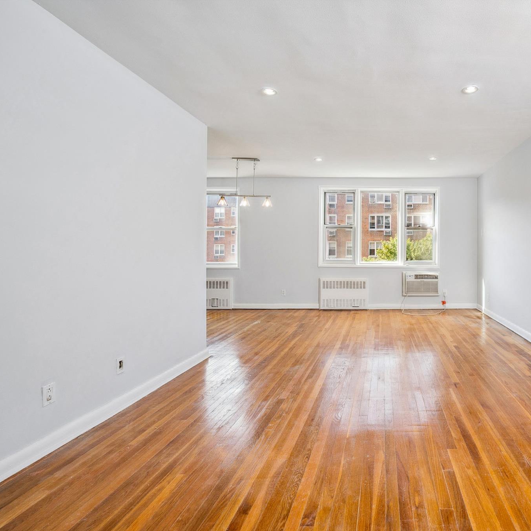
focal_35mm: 18
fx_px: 312
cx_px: 386
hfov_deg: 75.9
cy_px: 266
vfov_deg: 80.7
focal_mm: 14
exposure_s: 1/50
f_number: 11
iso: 200
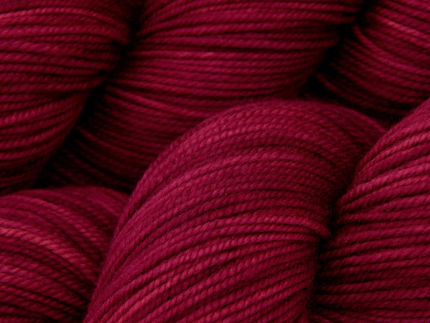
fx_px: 2012
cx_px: 215
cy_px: 162
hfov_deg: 12.2
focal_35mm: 162
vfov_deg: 9.2
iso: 280
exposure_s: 1/30
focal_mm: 28.7
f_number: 5.1
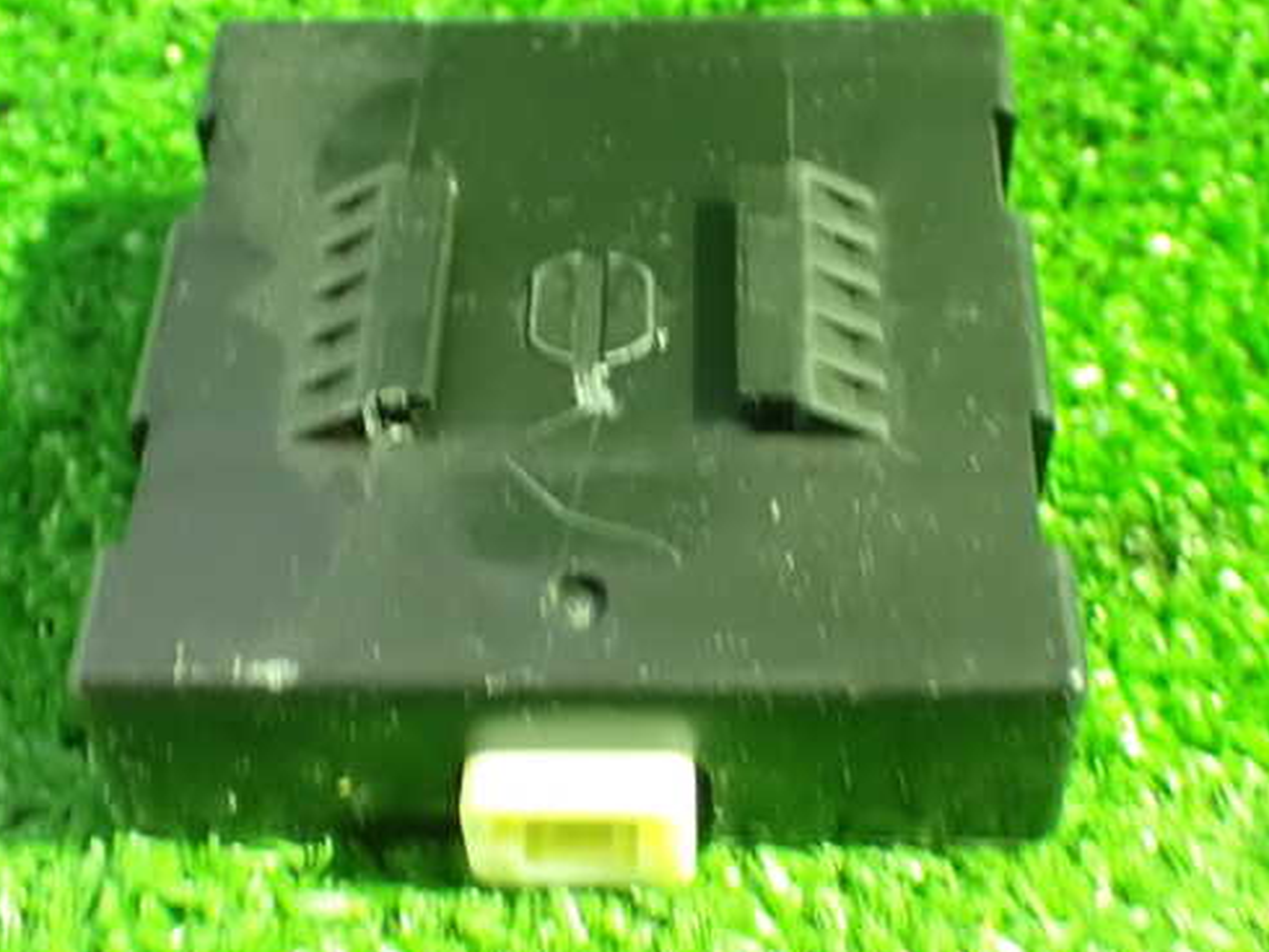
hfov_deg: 35.5
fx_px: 1980
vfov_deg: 27.0
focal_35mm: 54
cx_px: 662
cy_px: 516
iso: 1600
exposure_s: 1/8
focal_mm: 7.84
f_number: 2.9
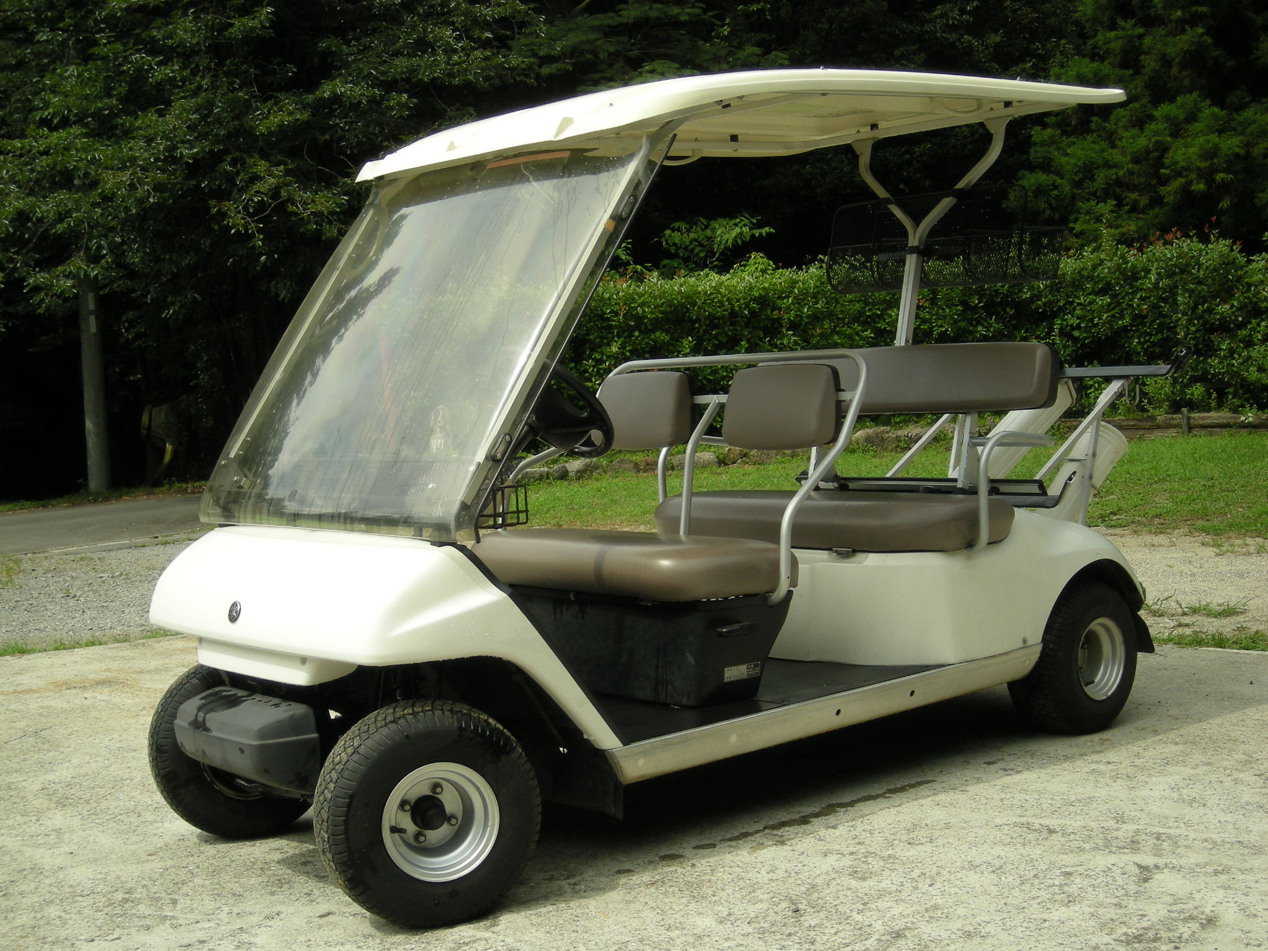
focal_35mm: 49
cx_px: 634
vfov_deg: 29.7
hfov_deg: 38.9
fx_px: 1795
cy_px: 476
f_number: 3.2
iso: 50
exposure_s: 1/477
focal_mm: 7.9
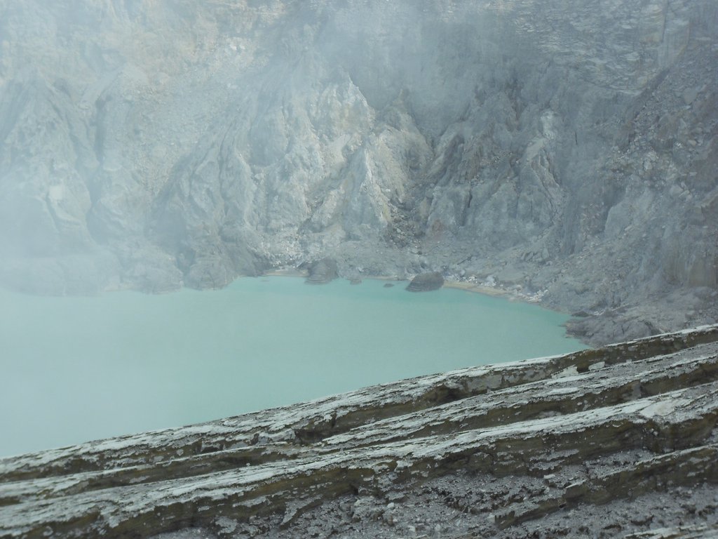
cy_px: 270
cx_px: 359
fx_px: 2344
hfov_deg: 17.4
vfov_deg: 13.1
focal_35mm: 113
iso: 100
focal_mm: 18.6
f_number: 5.2
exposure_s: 1/400
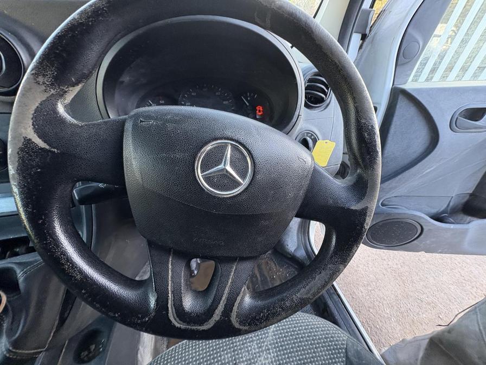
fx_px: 197
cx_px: 243
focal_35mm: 14
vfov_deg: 85.7
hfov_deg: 102.1
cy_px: 182
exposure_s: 1/60
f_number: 2.2
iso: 250
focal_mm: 2.22
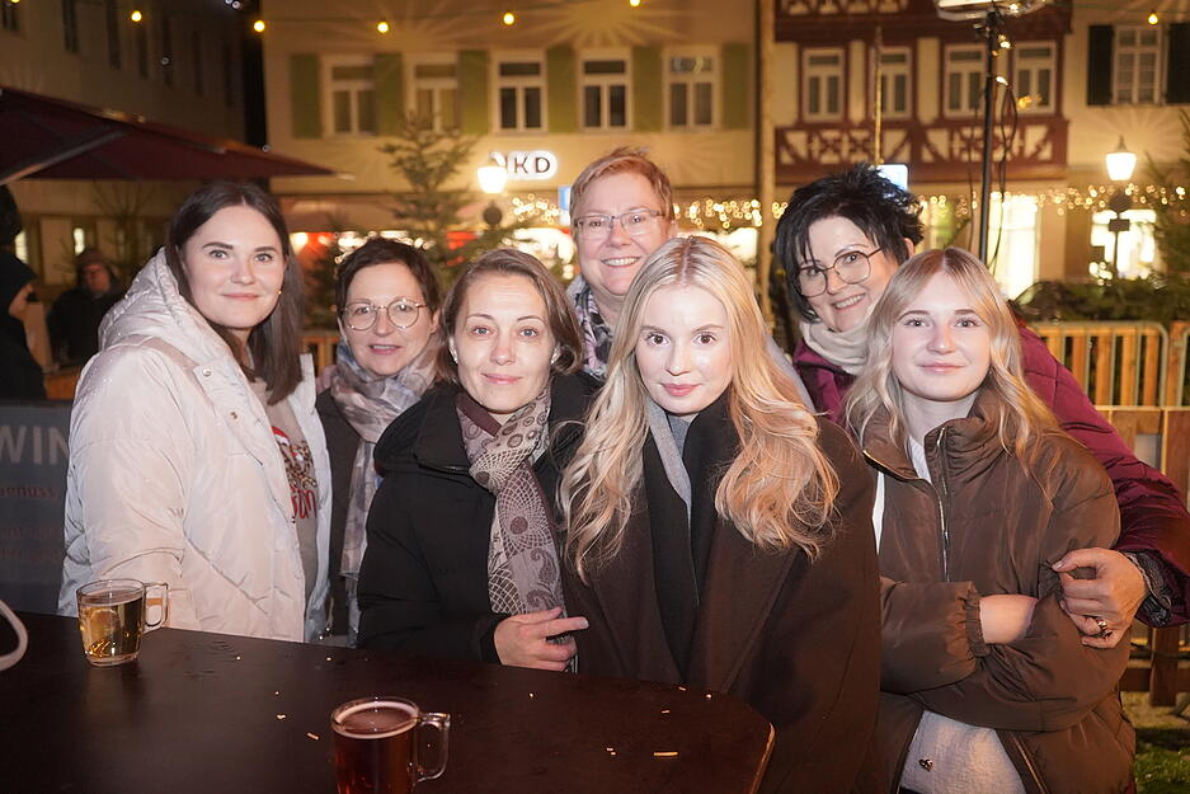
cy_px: 397
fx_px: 1091
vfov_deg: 40.0
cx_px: 595
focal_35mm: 33
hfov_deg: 57.2
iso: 6400
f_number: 4
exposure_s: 1/80
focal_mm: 33
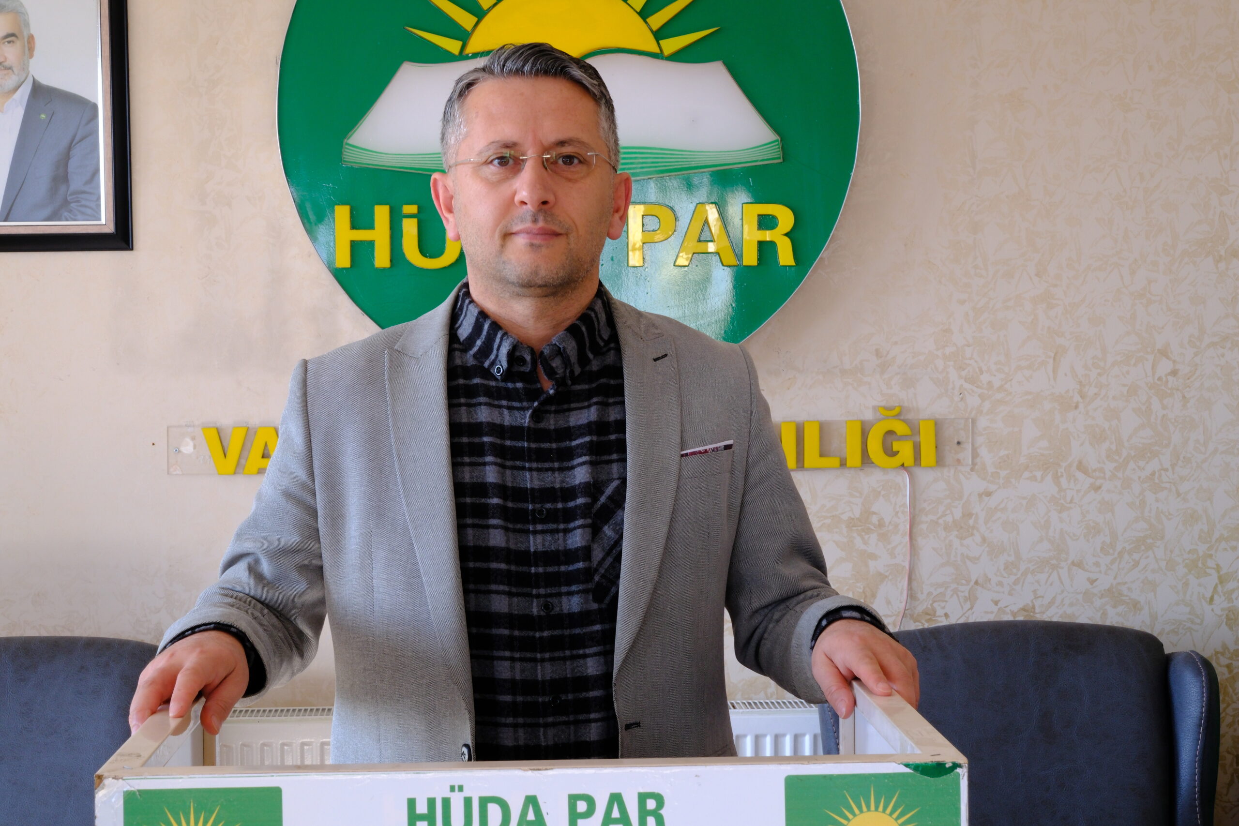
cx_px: 620
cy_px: 413
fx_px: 2203
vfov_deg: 21.2
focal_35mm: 64
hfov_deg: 31.4
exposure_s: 1/20
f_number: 14
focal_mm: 42.9
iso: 800
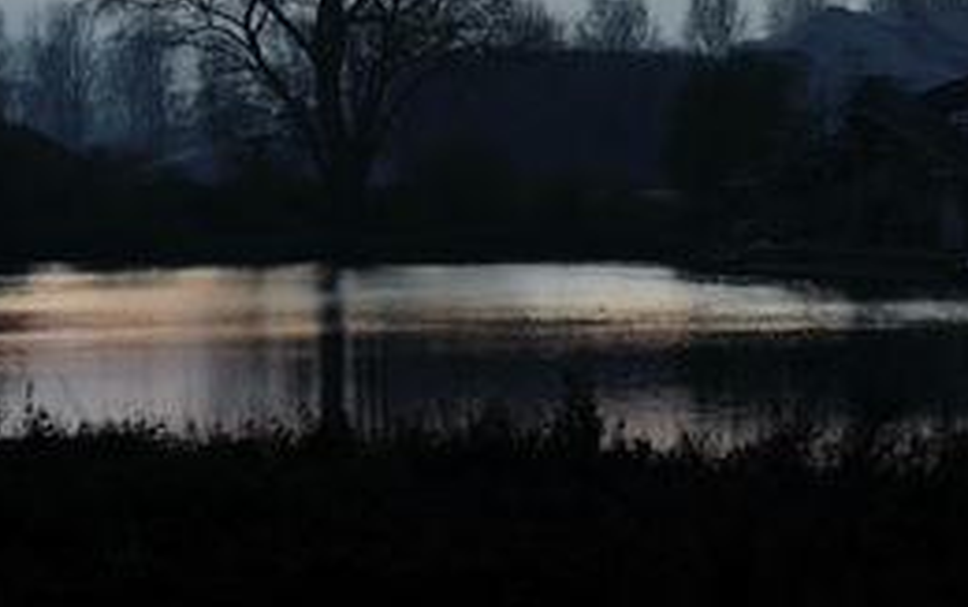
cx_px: 830
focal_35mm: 234
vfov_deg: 5.6
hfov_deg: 8.9
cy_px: 194
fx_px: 6179
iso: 800
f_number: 5.6
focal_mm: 130
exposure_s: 1/400
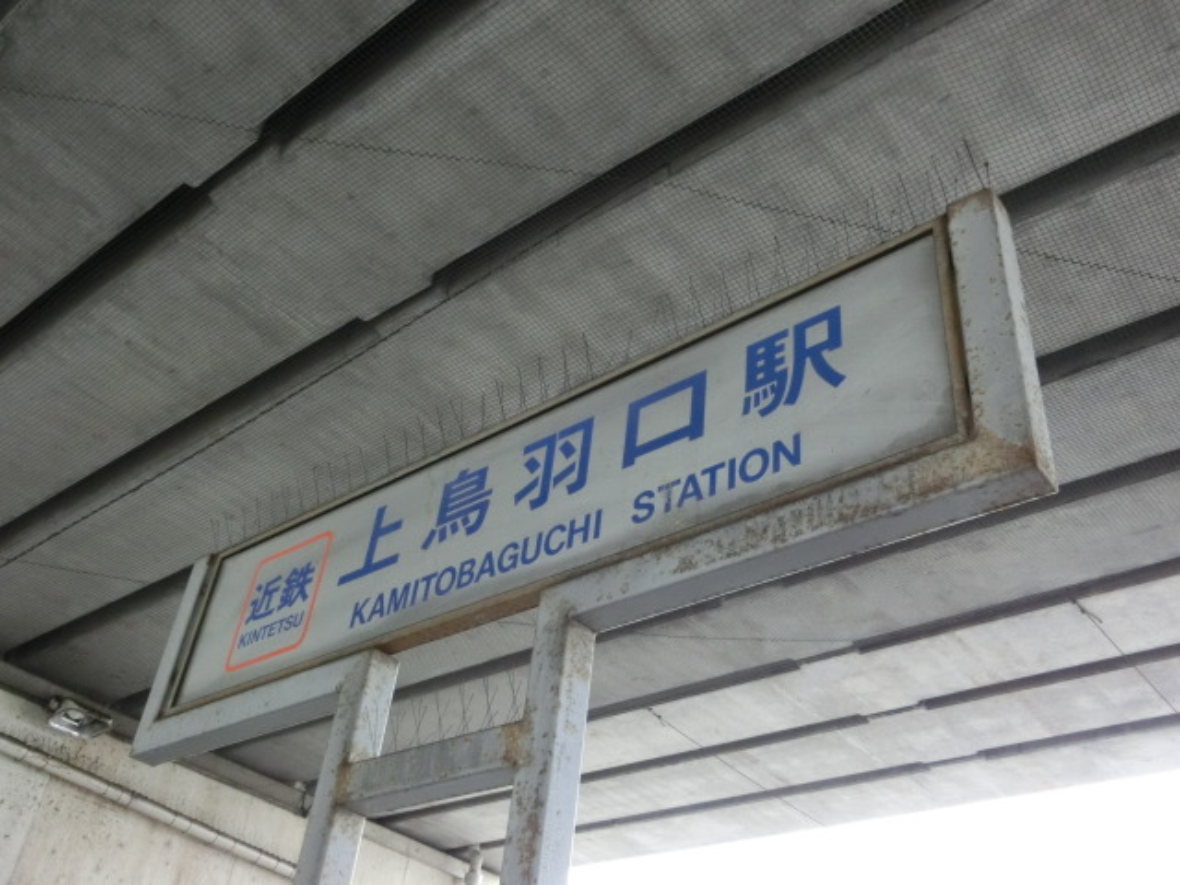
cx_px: 590
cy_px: 442
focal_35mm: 34
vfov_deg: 41.8
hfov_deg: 54.0
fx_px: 1159
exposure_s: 1/30
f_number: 3.9
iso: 800
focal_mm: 6
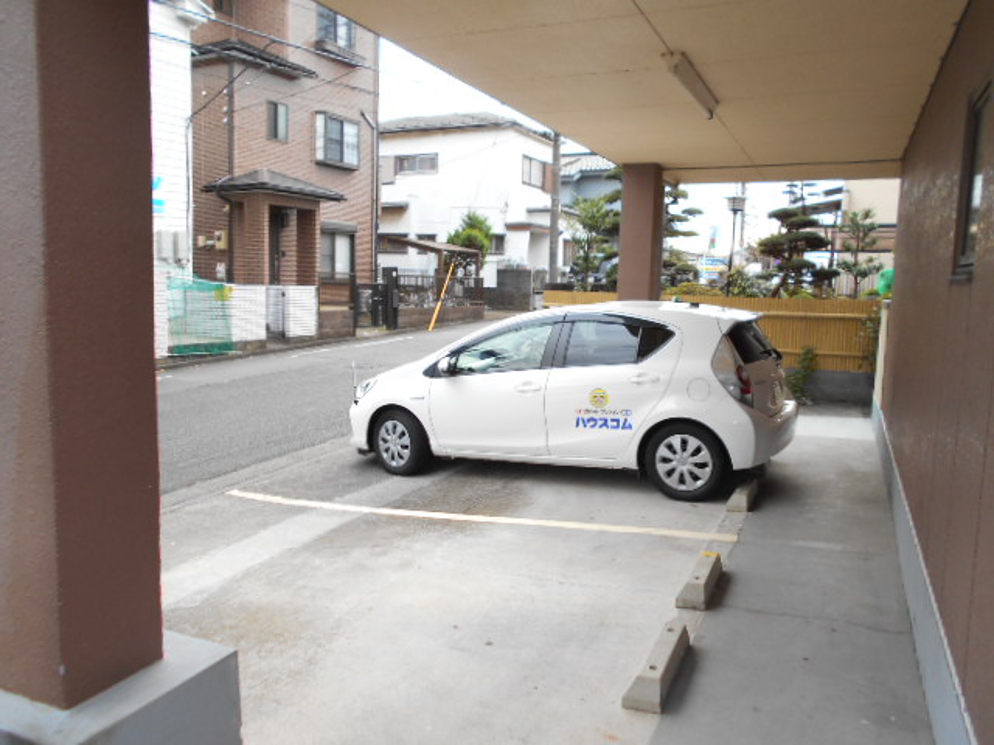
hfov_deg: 67.3
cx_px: 497
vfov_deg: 53.1
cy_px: 372
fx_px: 747
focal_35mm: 26
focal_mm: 4.6
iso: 80
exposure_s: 1/50
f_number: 3.2
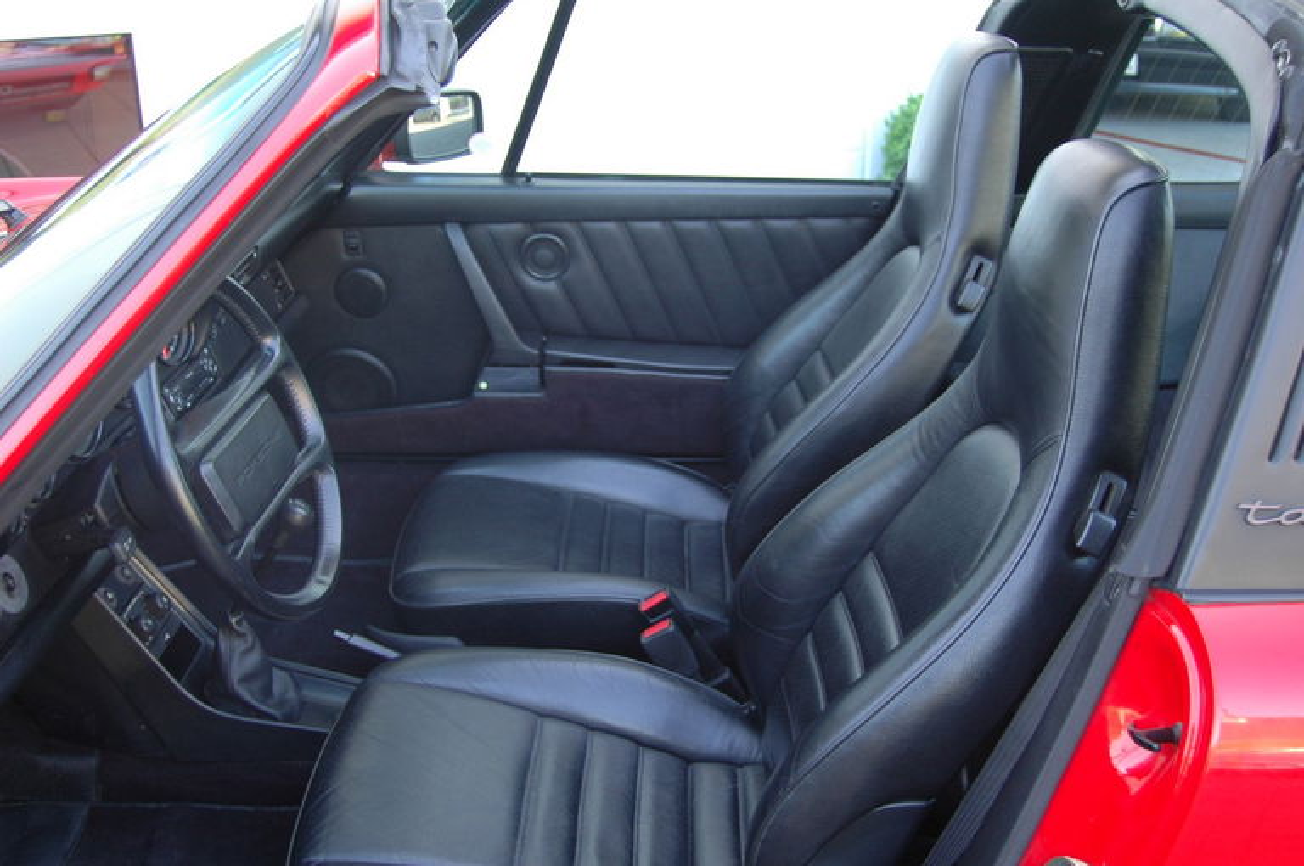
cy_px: 433
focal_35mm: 39
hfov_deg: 49.6
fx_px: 1411
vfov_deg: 34.1
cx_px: 652
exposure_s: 1/30
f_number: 4.2
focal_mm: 26
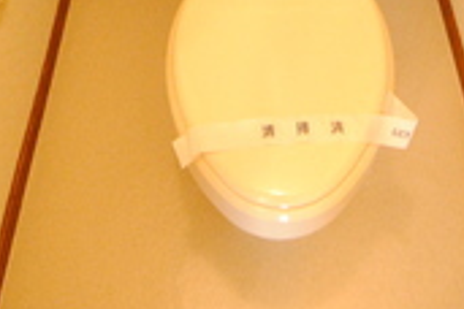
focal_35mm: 45
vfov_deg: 26.0
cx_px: 271
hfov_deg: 43.4
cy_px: -81
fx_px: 580
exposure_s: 1/25
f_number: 4.5
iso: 1600
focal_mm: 8
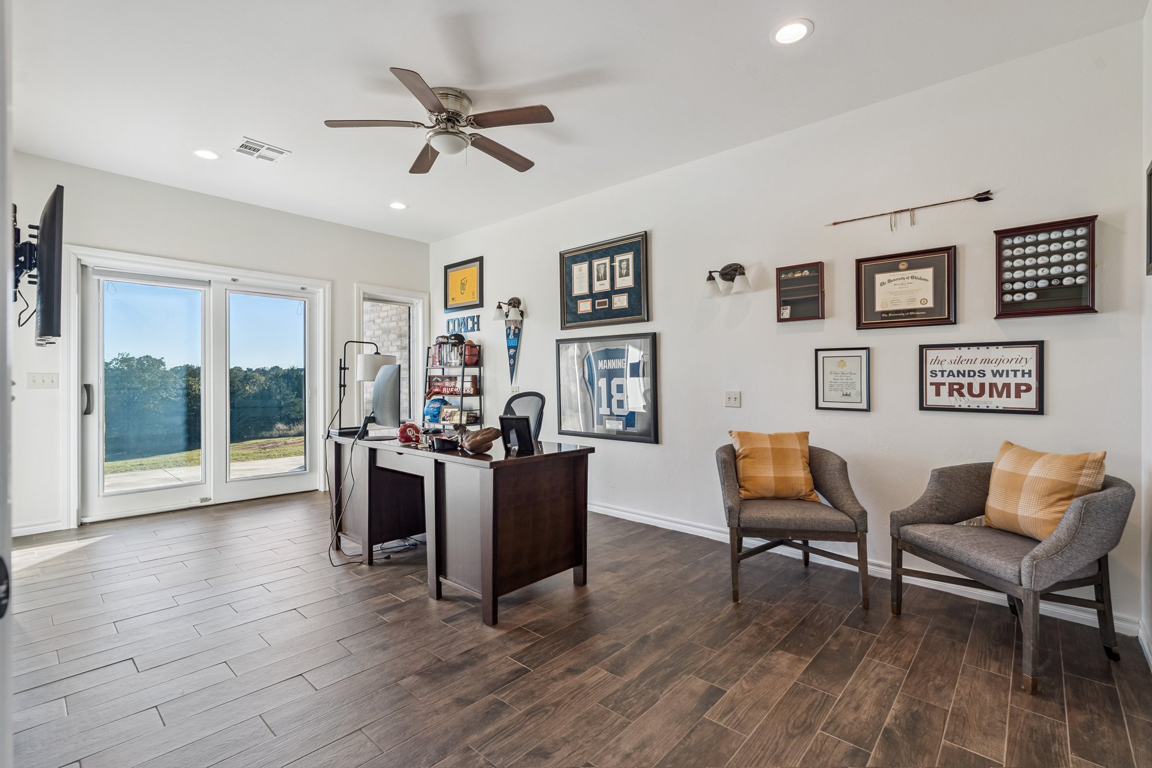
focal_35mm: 16
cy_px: 384
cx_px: 576
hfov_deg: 96.7
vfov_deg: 73.7
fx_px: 512
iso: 200
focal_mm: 16
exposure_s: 1/160
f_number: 7.1
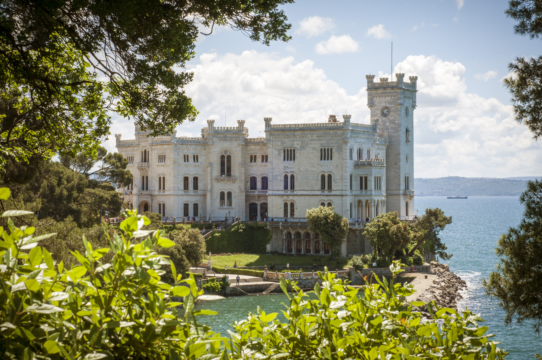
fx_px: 1128
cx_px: 271
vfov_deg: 18.1
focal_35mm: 75
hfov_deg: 27.0
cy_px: 180
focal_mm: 50
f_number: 18
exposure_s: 1/125
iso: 100
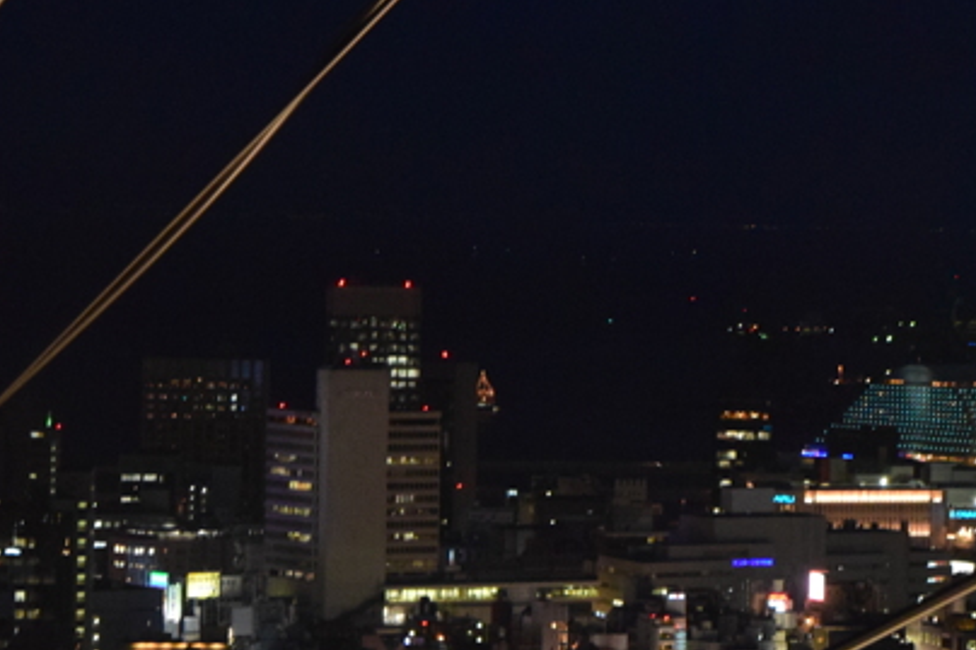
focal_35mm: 209
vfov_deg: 6.6
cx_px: 911
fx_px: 5671
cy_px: 452
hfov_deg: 9.8
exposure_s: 1/13
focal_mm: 55
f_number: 5.6
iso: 3200
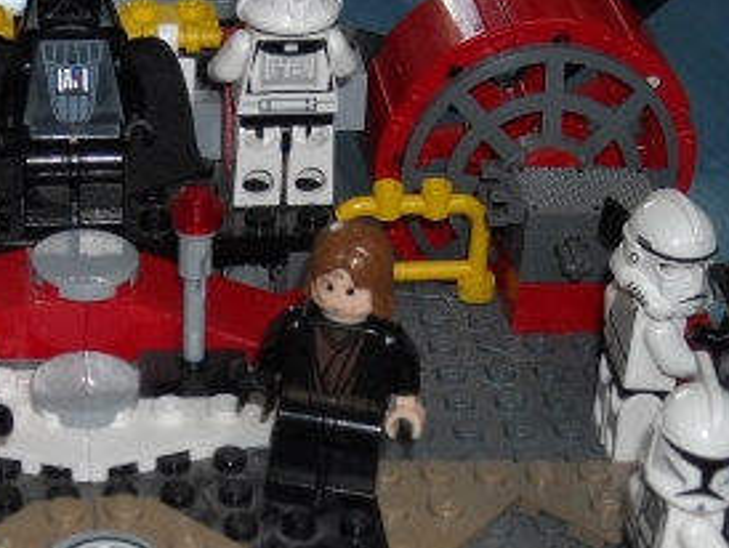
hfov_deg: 15.6
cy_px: 484
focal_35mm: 126
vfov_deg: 11.7
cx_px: 178
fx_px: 2656
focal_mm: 8.85
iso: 64
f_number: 3.3
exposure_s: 1/60
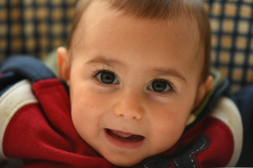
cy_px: 84
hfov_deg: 13.7
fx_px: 1054
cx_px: 126
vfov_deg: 9.1
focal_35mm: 150
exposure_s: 1/160
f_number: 2.8
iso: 1800
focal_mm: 150
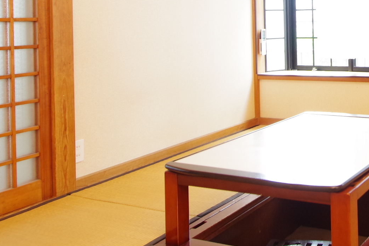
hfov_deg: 39.6
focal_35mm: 44
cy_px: 18
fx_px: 451
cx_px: 362
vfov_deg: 29.1
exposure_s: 1/25
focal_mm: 10
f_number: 6.3
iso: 400
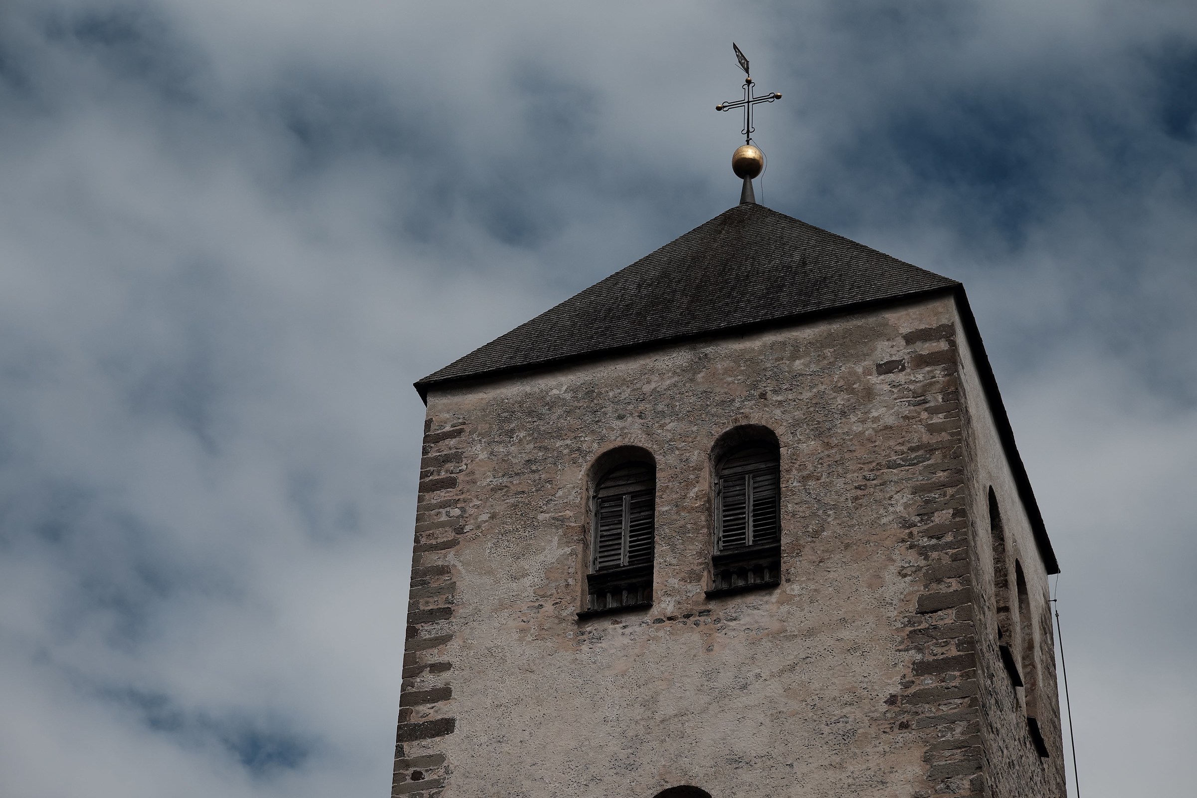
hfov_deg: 24.5
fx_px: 2760
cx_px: 598
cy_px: 399
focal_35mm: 83
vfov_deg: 16.5
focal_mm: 55
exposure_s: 1/1000
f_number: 7.1
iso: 200
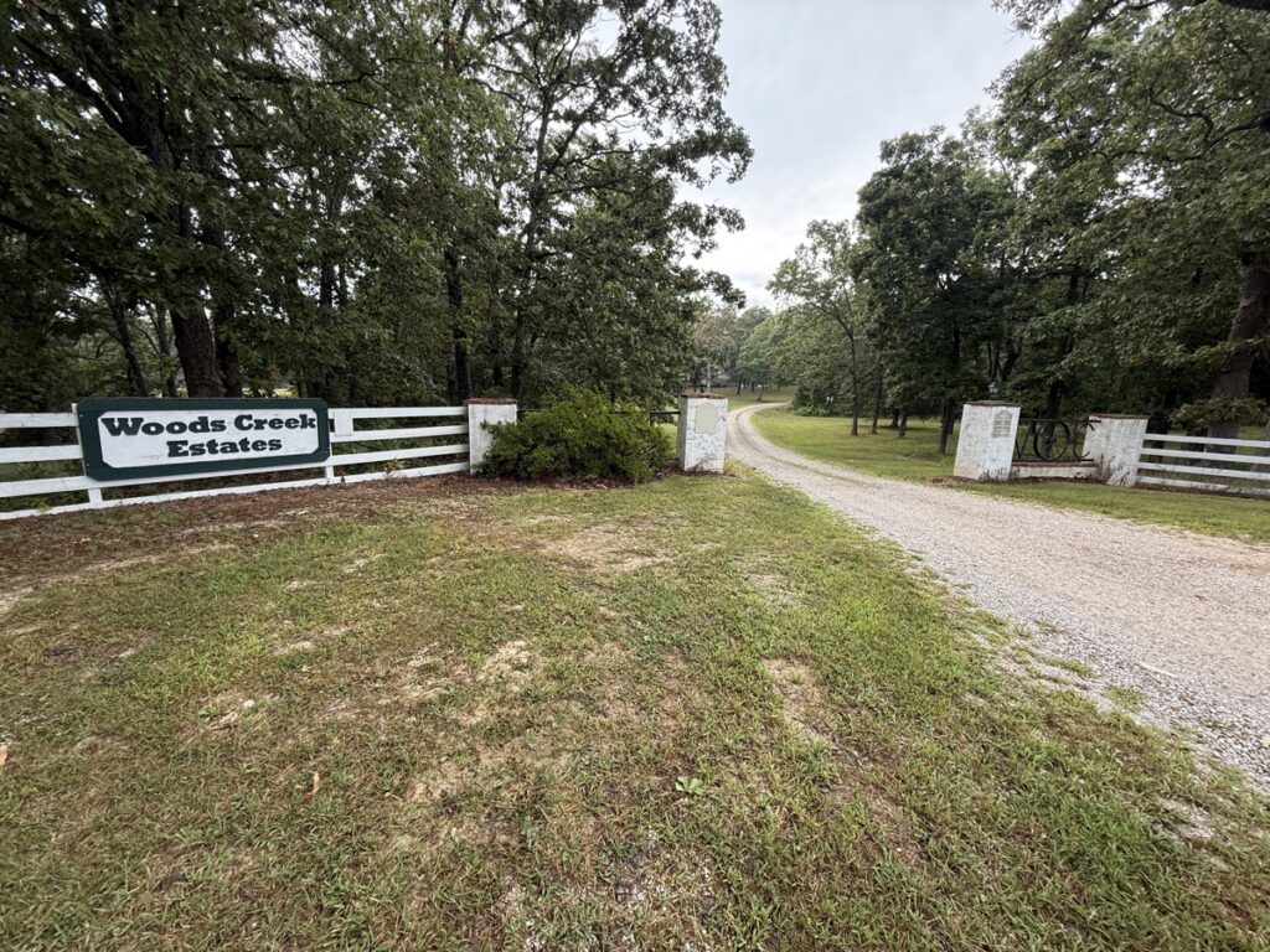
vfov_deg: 85.7
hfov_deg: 102.1
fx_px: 514
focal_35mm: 14
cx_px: 635
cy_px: 476
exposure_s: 1/148
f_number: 2.2
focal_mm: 2.22
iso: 64
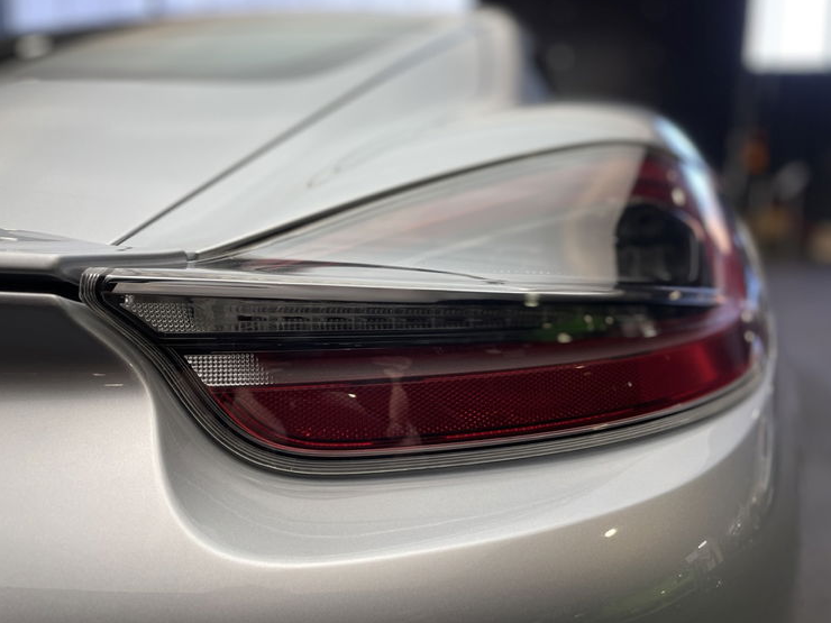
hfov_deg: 65.3
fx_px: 648
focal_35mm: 27
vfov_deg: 51.4
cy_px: 310
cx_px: 429
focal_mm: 4.2
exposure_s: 1/100
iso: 40
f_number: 1.6
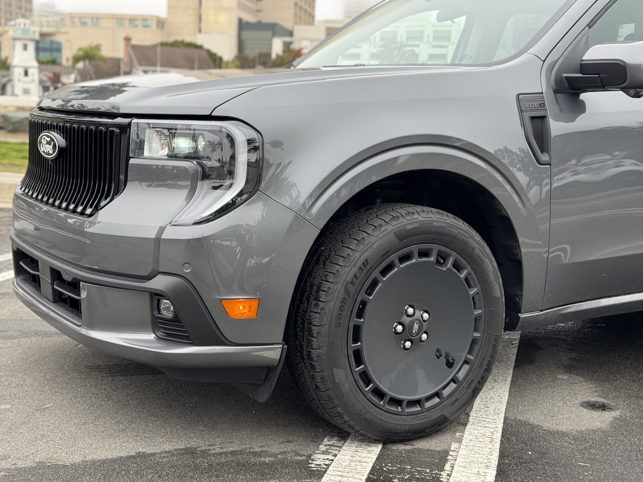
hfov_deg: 39.7
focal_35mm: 48
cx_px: 322
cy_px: 241
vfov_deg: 30.3
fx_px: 892
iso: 64
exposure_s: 1/467
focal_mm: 6.76
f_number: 1.78
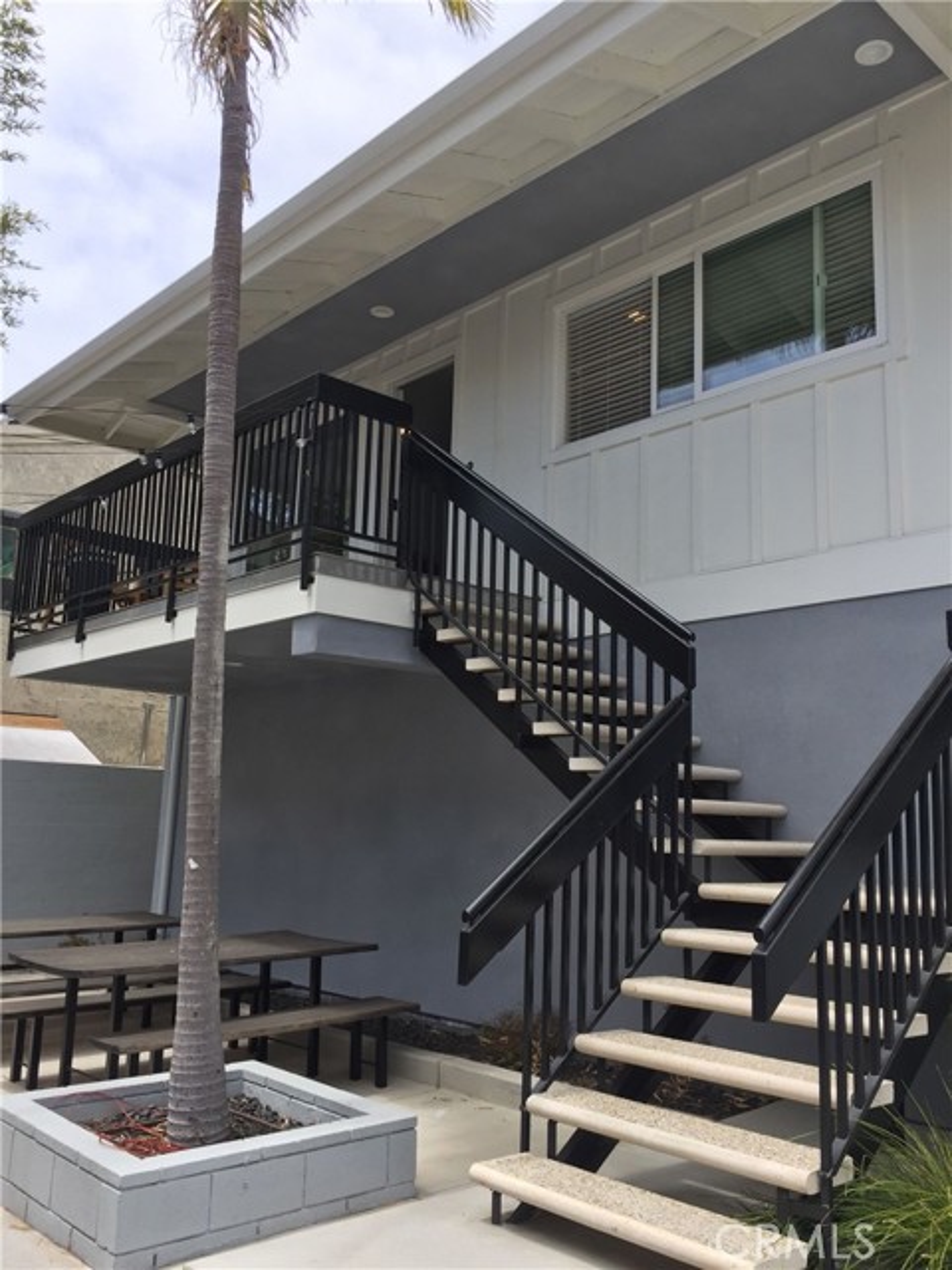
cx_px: 476
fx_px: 1063
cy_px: 635
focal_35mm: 29
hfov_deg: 48.2
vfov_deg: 61.7
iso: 32
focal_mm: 4.15
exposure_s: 1/1276
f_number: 2.2
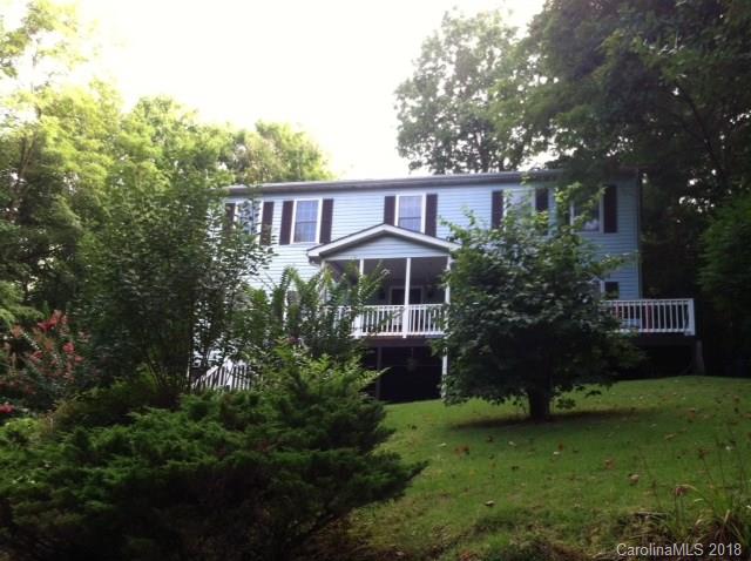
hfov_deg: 52.7
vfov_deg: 40.6
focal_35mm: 35
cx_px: 376
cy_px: 280
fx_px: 758
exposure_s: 1/120
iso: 125
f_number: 2.8
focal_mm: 3.85
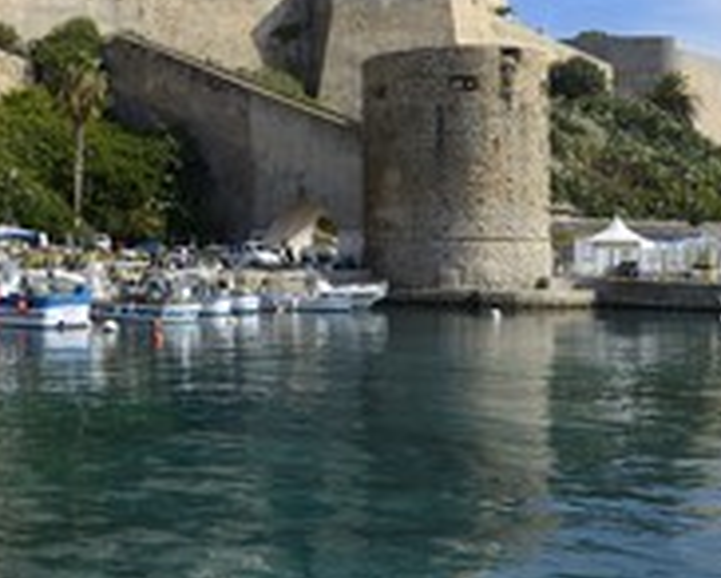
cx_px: -4
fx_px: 1111
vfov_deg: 29.0
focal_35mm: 52
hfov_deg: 32.9
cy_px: 206
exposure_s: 1/200
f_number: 13
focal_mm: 24
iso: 200
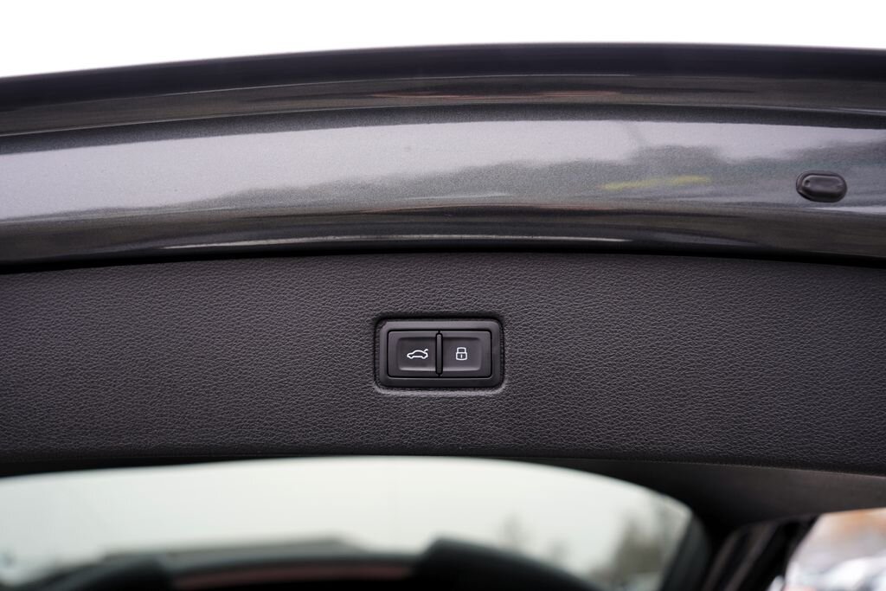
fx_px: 591
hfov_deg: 73.7
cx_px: 443
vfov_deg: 53.1
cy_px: 296
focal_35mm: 24
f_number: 3.2
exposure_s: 1/40
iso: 100
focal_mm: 24
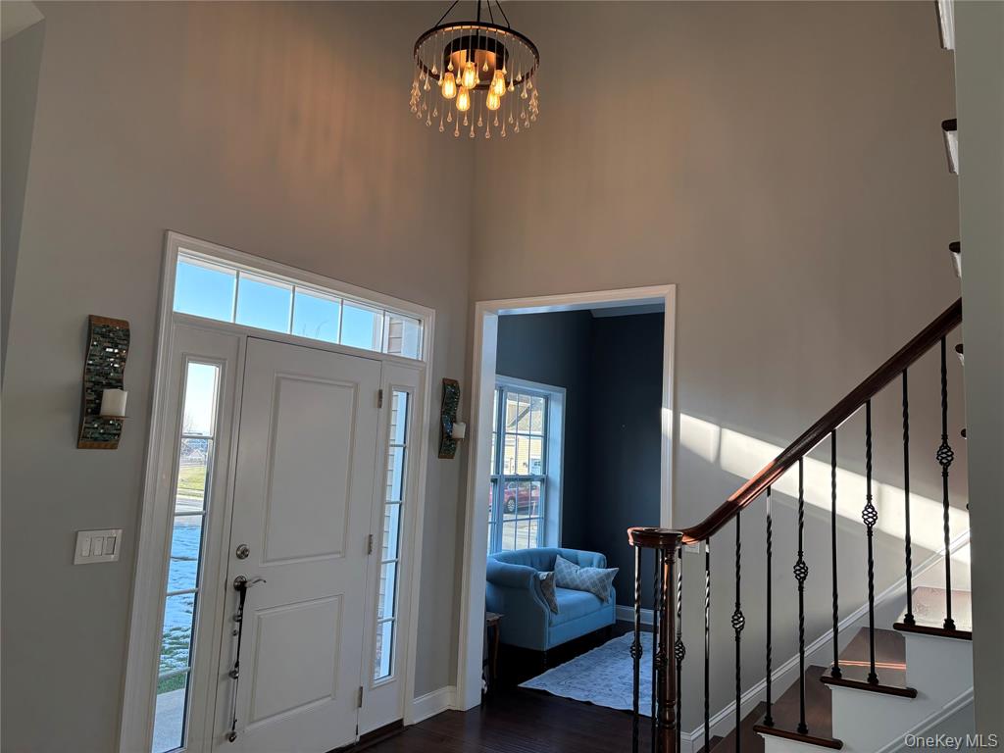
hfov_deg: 67.3
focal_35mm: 26
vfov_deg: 53.1
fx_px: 754
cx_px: 502
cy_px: 376
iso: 64
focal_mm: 5.96
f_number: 1.6
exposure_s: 1/150
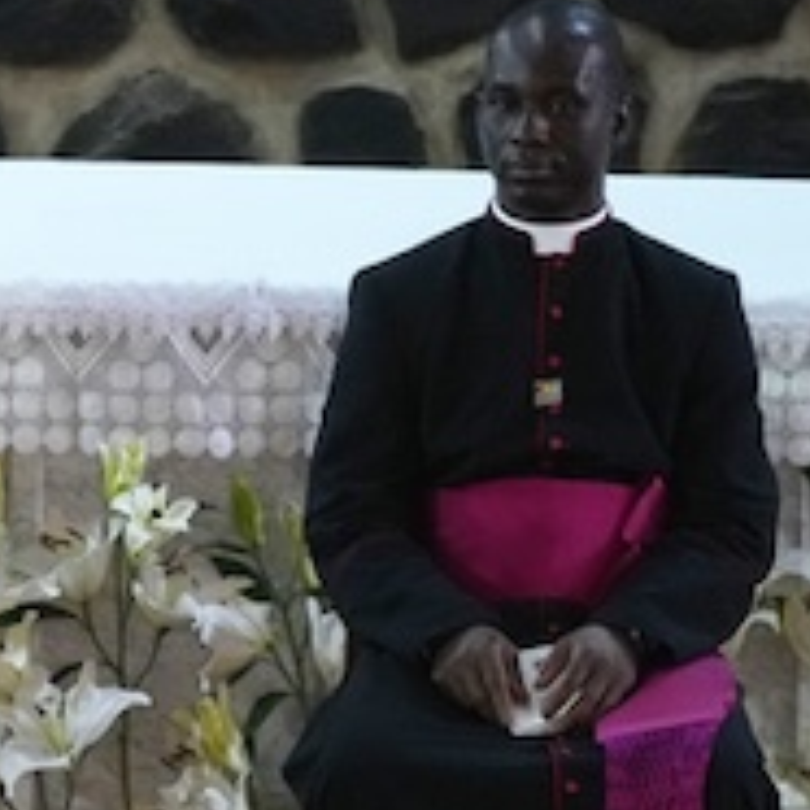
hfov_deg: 1.5
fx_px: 31265
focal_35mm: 1181
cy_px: 956
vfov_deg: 1.5
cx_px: -954
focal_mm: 288
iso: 4000
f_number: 5.6
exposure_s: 1/250
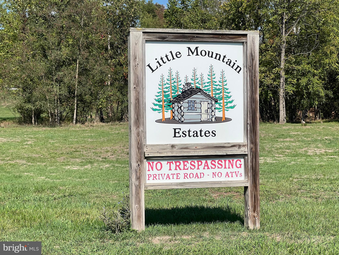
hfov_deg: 25.3
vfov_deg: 19.1
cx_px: 170
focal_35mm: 77
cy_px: 128
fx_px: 754
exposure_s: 1/995
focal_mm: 9
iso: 32
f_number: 2.8
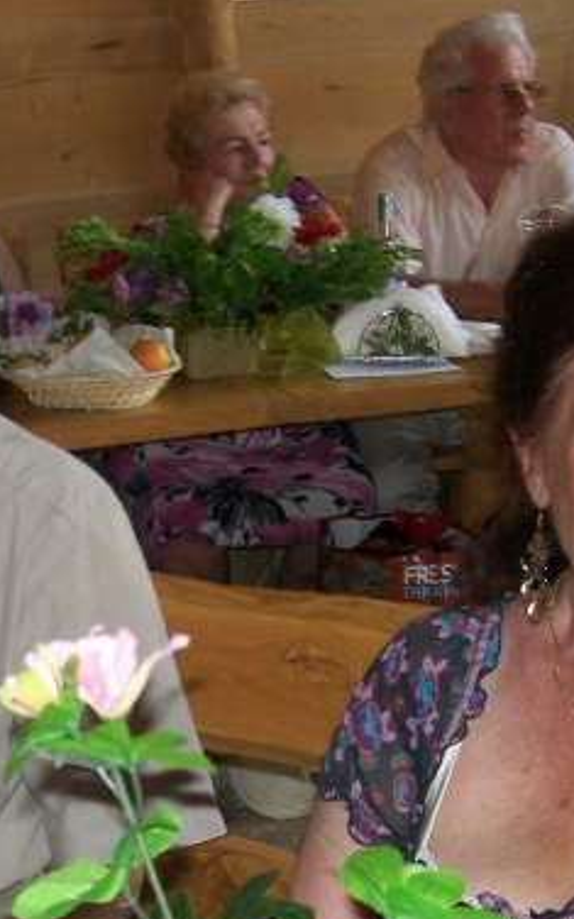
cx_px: 66
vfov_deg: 27.0
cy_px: 624
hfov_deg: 16.9
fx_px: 1902
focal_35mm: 76
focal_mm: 6
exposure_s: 1/30
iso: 80
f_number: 2.7
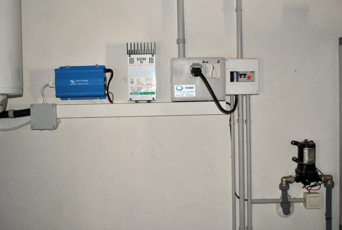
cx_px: 171
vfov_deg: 34.4
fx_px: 371
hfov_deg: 49.5
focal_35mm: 39
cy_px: 115
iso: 200
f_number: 4.2
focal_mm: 26
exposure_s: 1/60
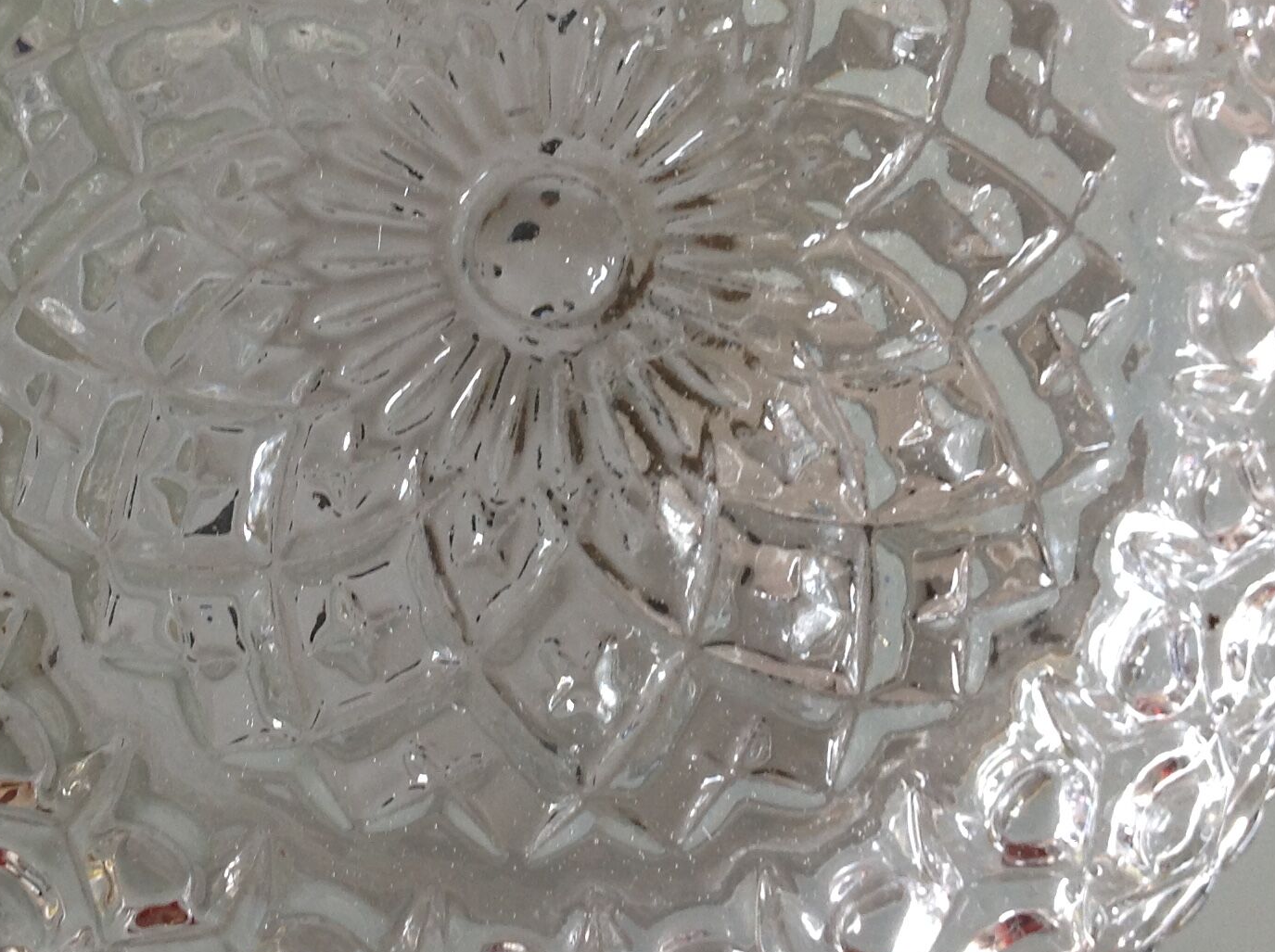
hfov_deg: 29.3
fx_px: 2427
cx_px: 450
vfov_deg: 22.1
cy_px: 328
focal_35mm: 66
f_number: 2.4
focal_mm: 4.28
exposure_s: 1/17
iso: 50
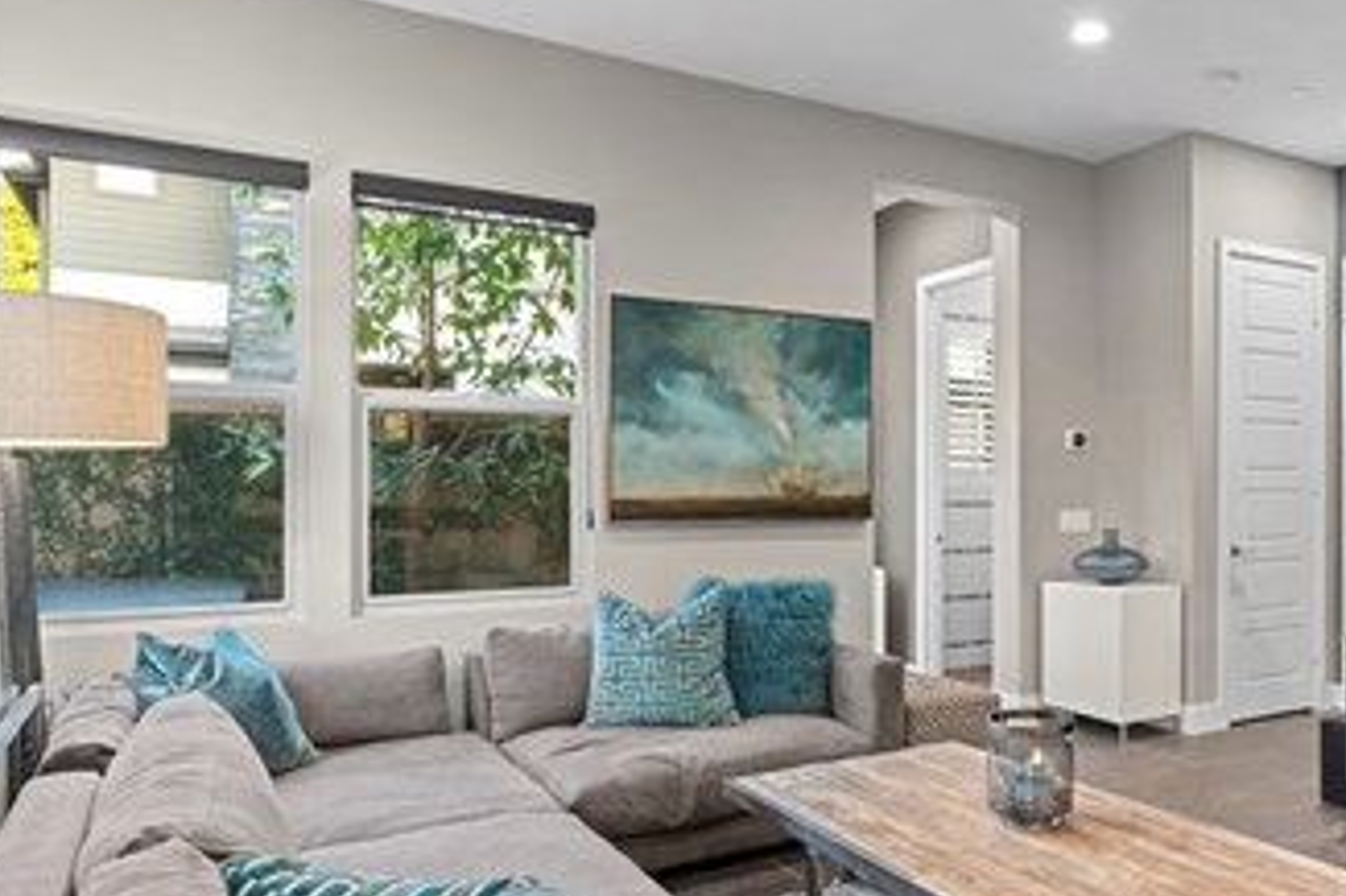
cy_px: 467
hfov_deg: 62.7
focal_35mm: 28
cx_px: 962
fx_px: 1046
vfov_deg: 46.3
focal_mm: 19
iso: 400
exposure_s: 1
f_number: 8
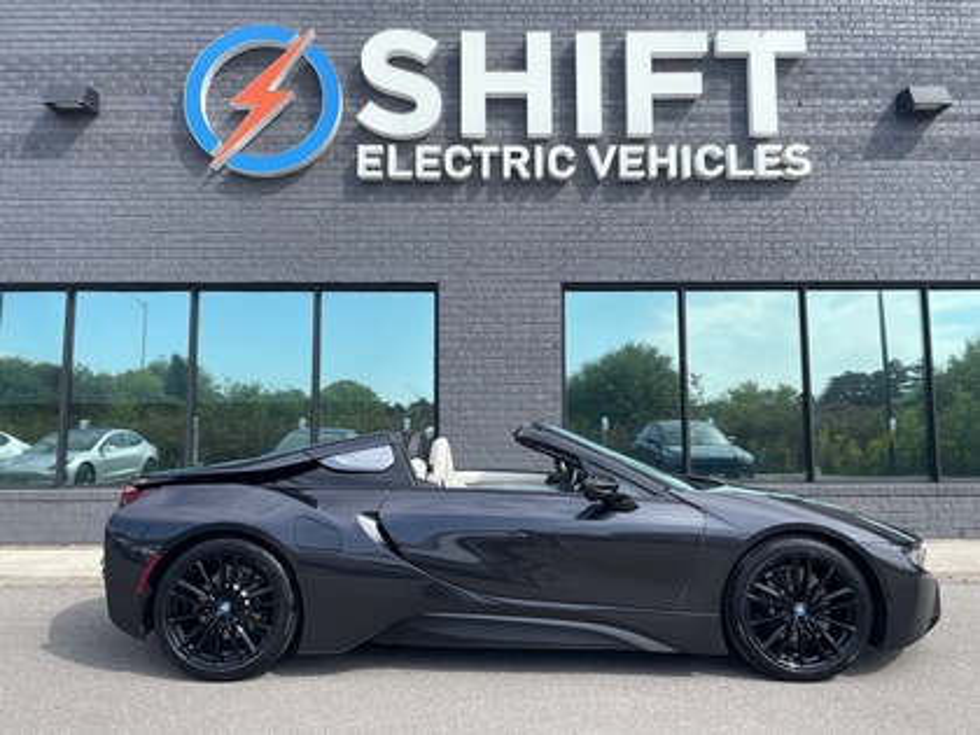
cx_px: 490
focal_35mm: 26
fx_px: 736
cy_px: 368
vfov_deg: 53.1
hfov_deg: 67.3
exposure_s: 1/1642
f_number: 1.6
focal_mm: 4.2
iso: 32
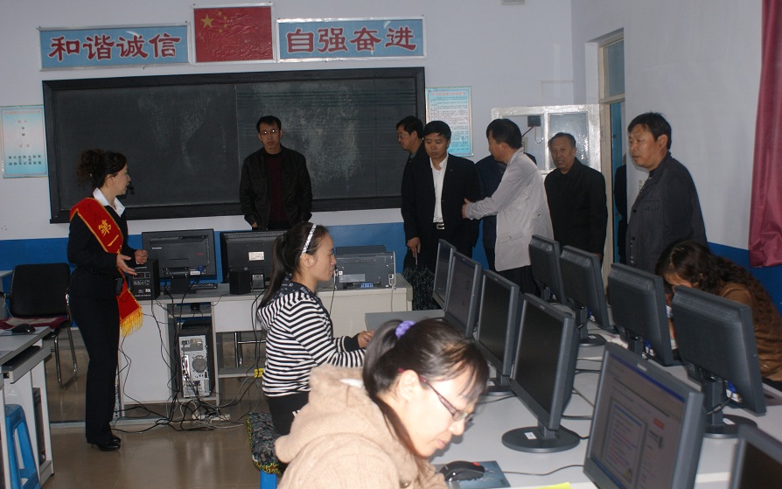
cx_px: 394
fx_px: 938
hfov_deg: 45.3
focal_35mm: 44
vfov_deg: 29.2
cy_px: 253
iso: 400
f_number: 4.5
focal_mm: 28
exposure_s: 1/60
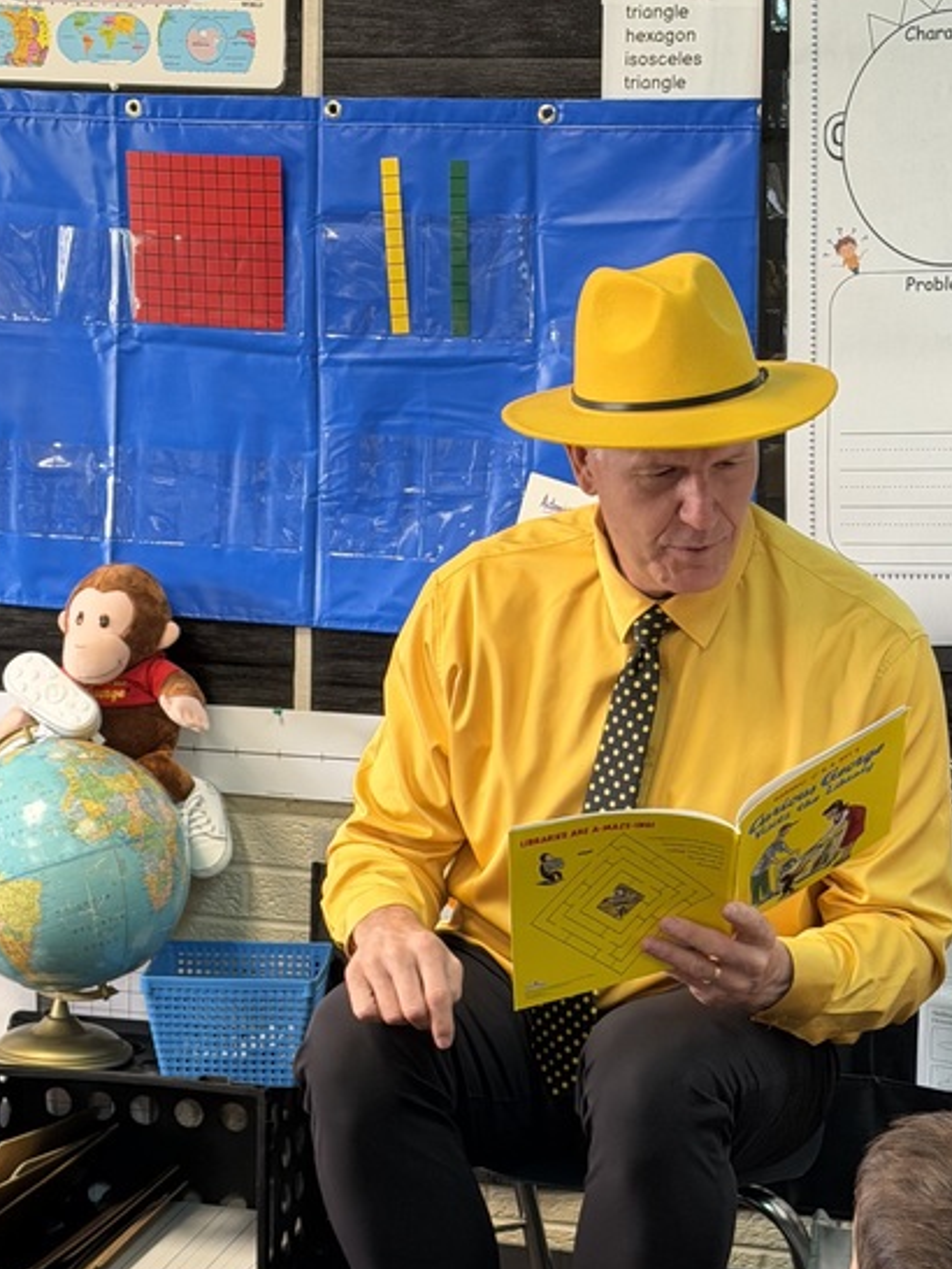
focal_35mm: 90
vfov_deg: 21.7
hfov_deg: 16.4
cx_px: 376
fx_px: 3298
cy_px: 848
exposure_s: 1/60
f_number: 1.78
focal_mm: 6.76
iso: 200
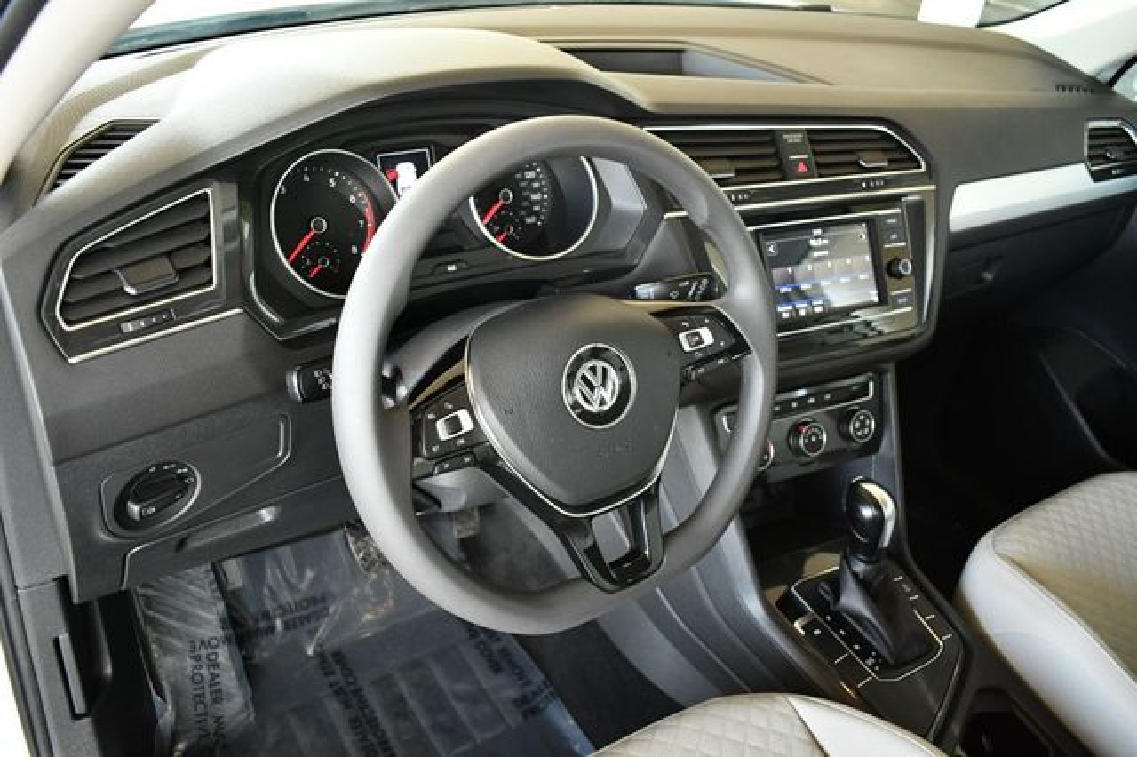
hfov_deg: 60.3
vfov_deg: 42.3
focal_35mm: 31
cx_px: 568
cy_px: 378
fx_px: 979
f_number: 3.8
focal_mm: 21
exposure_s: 1/125
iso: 1600
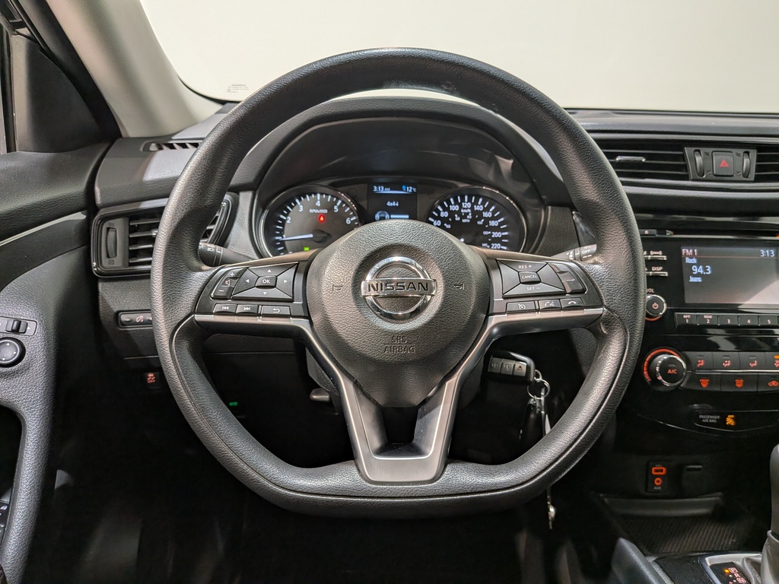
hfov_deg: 71.6
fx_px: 540
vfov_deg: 56.8
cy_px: 292
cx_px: 390
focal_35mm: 24
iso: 186
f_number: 1.7
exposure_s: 1/100
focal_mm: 4.53
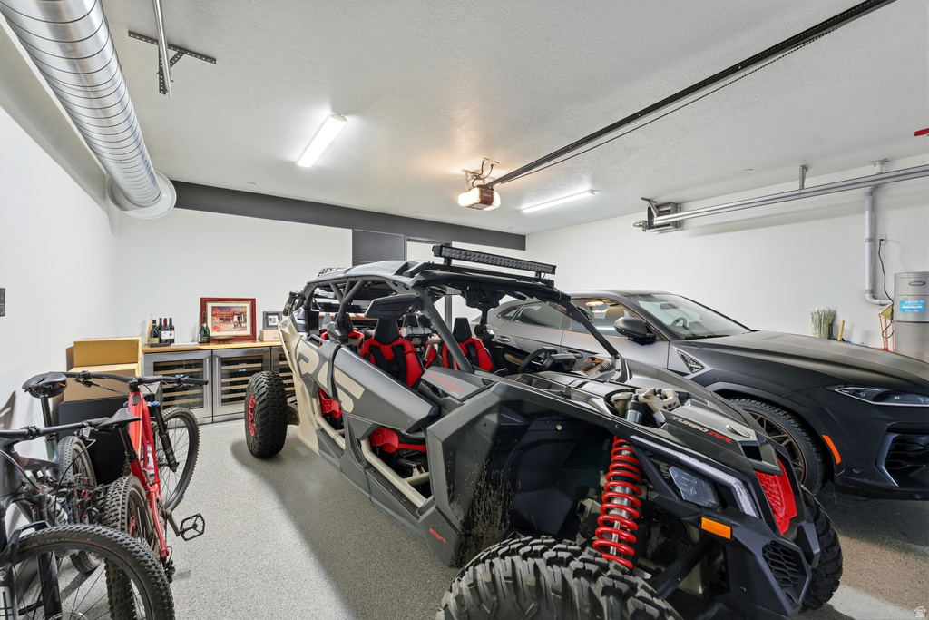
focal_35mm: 14
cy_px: 310
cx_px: 464
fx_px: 361
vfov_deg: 81.2
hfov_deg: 104.2
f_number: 6.3
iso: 400
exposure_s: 1/500
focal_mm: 14
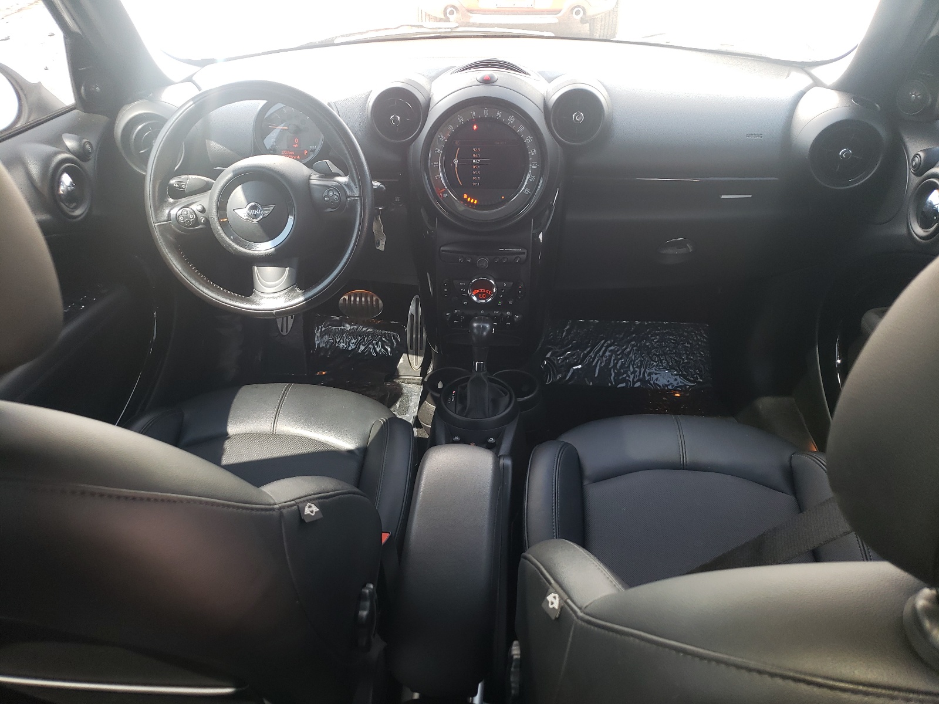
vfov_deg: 53.1
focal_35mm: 26
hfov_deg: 67.3
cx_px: 470
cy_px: 352
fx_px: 705
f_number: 1.5
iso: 65
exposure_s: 1/120
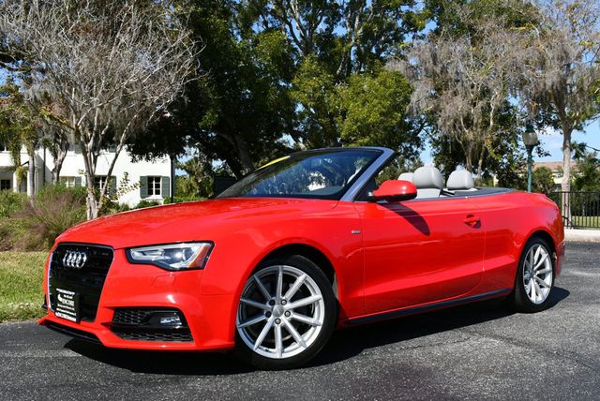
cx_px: 300
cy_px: 200
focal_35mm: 40
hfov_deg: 48.4
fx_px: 667
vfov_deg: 33.5
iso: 100
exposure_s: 1/320
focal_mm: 20
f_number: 8
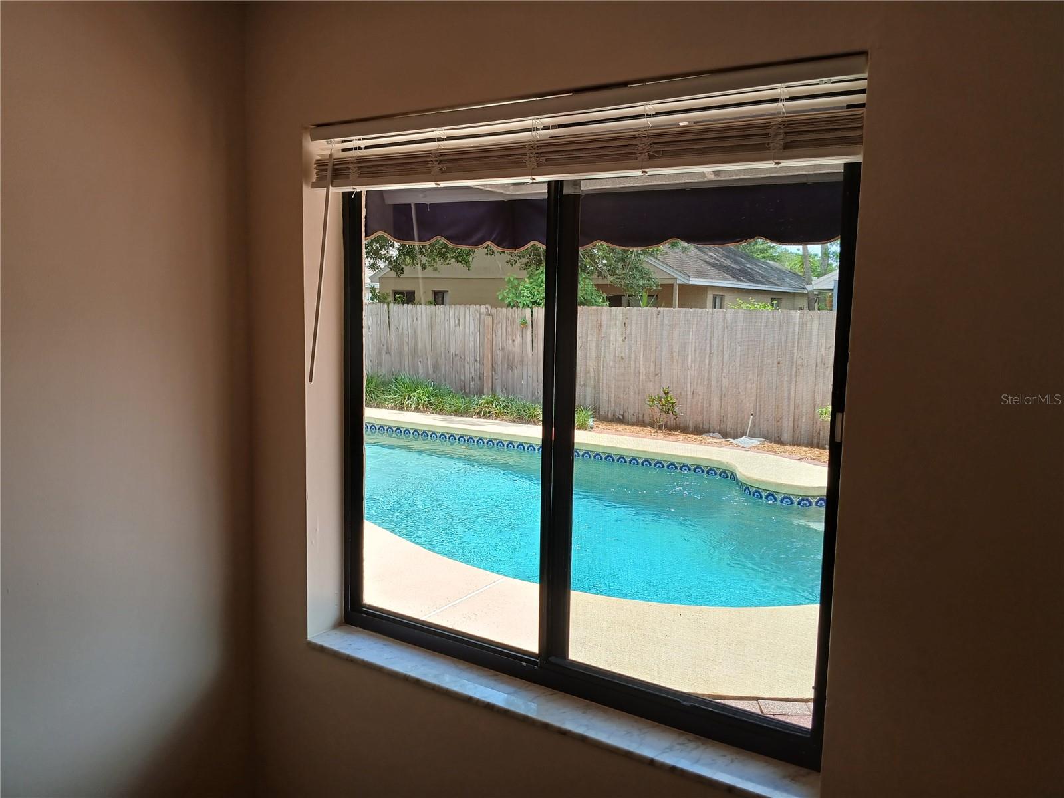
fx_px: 799
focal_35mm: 26
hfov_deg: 67.3
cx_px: 532
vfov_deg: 53.1
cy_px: 399
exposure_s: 1/125
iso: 20
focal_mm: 3.98
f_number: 1.8
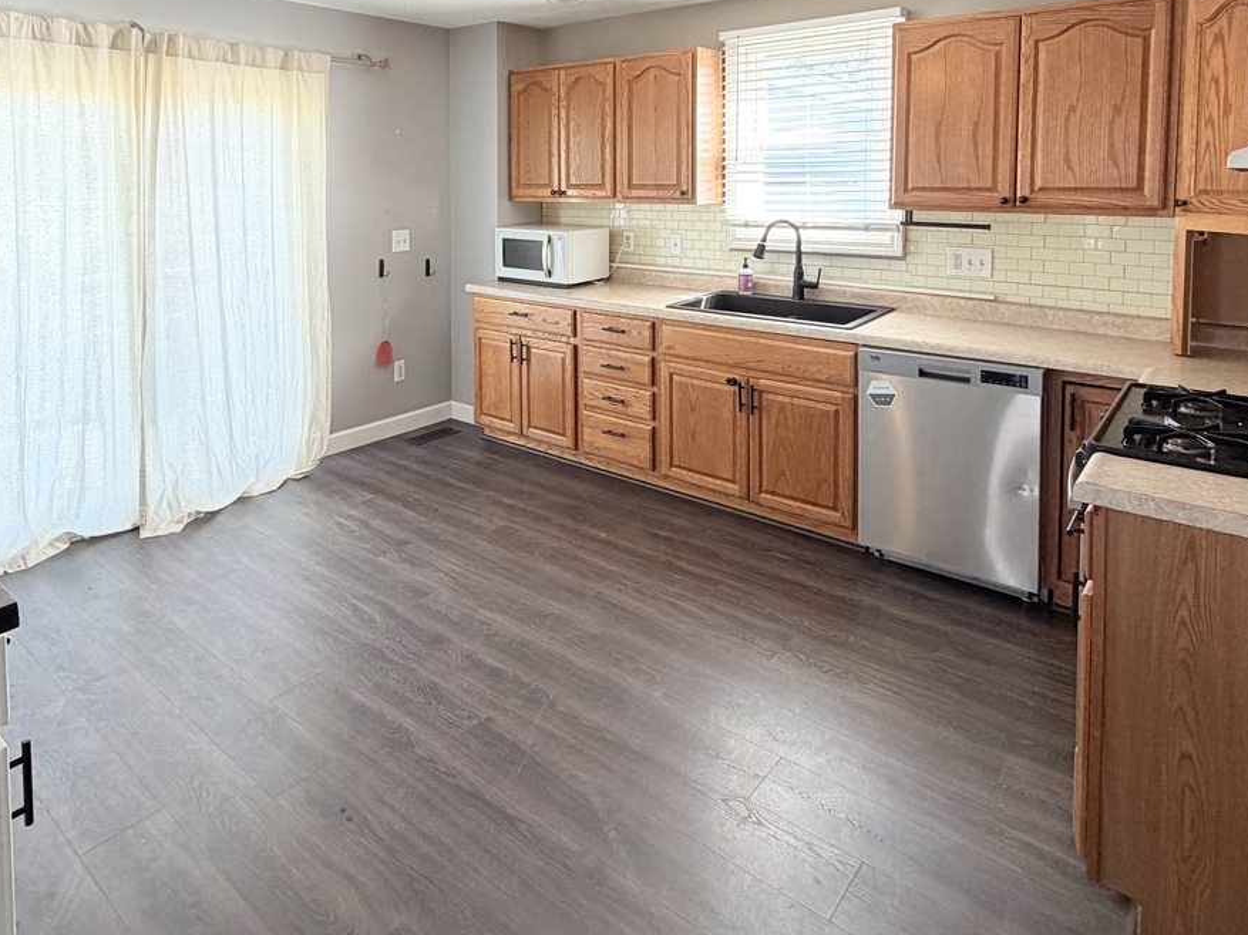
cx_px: 507
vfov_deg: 55.7
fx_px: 829
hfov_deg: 73.2
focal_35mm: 23
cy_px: 223
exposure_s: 1/120
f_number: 2.2
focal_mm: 2.22
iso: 160
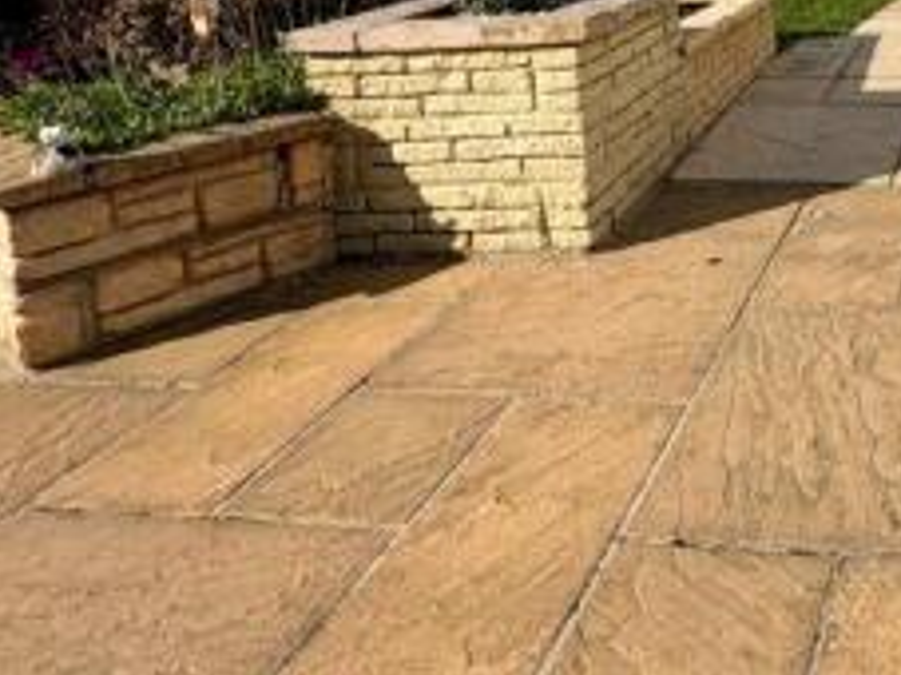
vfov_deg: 33.5
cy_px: -101
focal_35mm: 36
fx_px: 937
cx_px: 895
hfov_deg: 44.1
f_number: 2.2
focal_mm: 2.22
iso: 50
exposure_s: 1/2083
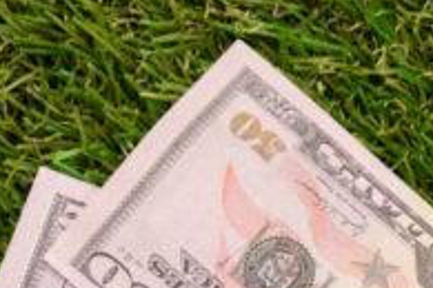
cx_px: -342
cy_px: 395
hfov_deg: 3.7
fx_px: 6627
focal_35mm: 551
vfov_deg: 2.5
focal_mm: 105
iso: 160
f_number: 5
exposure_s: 1/200
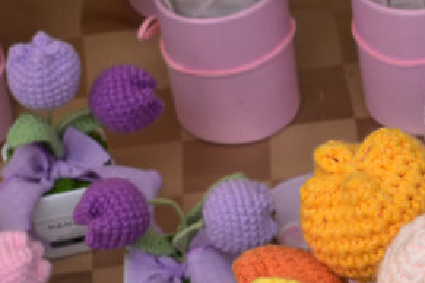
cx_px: 678
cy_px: 345
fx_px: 2491
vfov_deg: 6.5
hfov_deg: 9.4
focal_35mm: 211
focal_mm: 40
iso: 400
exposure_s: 1/500
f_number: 11
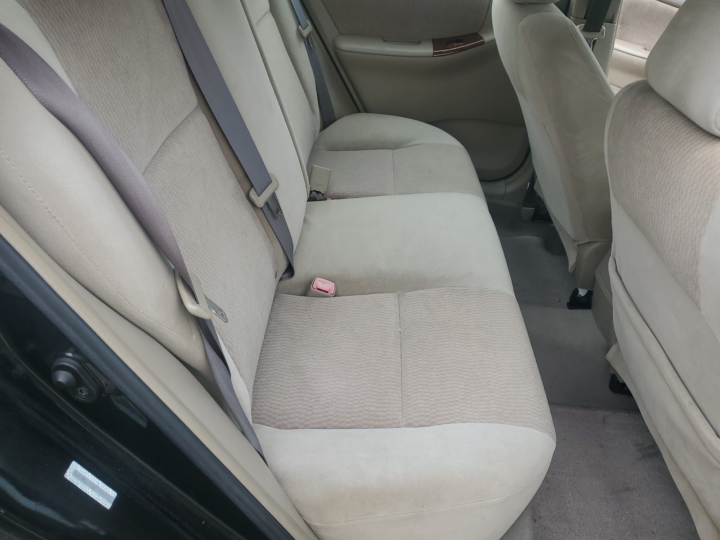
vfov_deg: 53.1
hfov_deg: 67.3
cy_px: 270
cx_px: 360
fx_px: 541
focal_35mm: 26
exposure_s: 1/238
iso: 50
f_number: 1.5
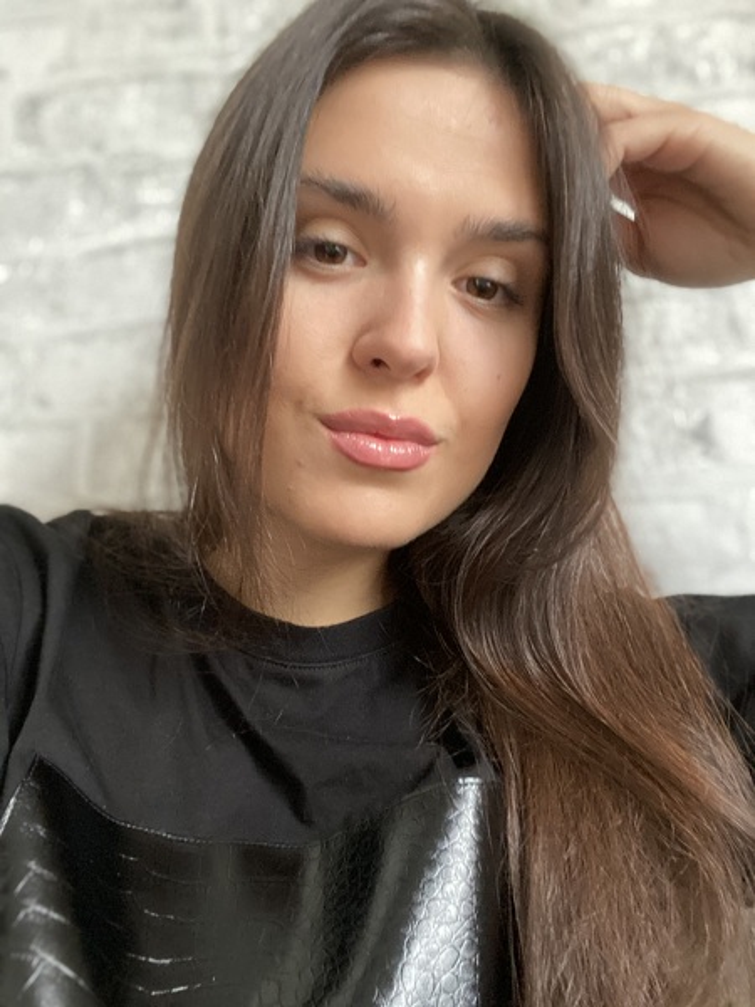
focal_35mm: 30
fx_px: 872
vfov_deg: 60.0
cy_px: 504
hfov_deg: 46.8
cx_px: 378
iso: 400
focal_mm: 2.71
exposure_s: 1/40
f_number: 2.2
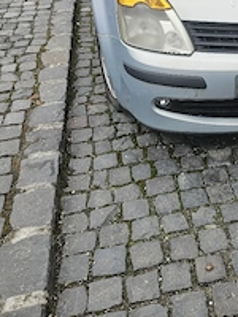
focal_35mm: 46
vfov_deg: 40.2
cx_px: 217
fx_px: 422
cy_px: 84
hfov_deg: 30.1
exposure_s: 1/556
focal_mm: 5.4
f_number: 1.8
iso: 32
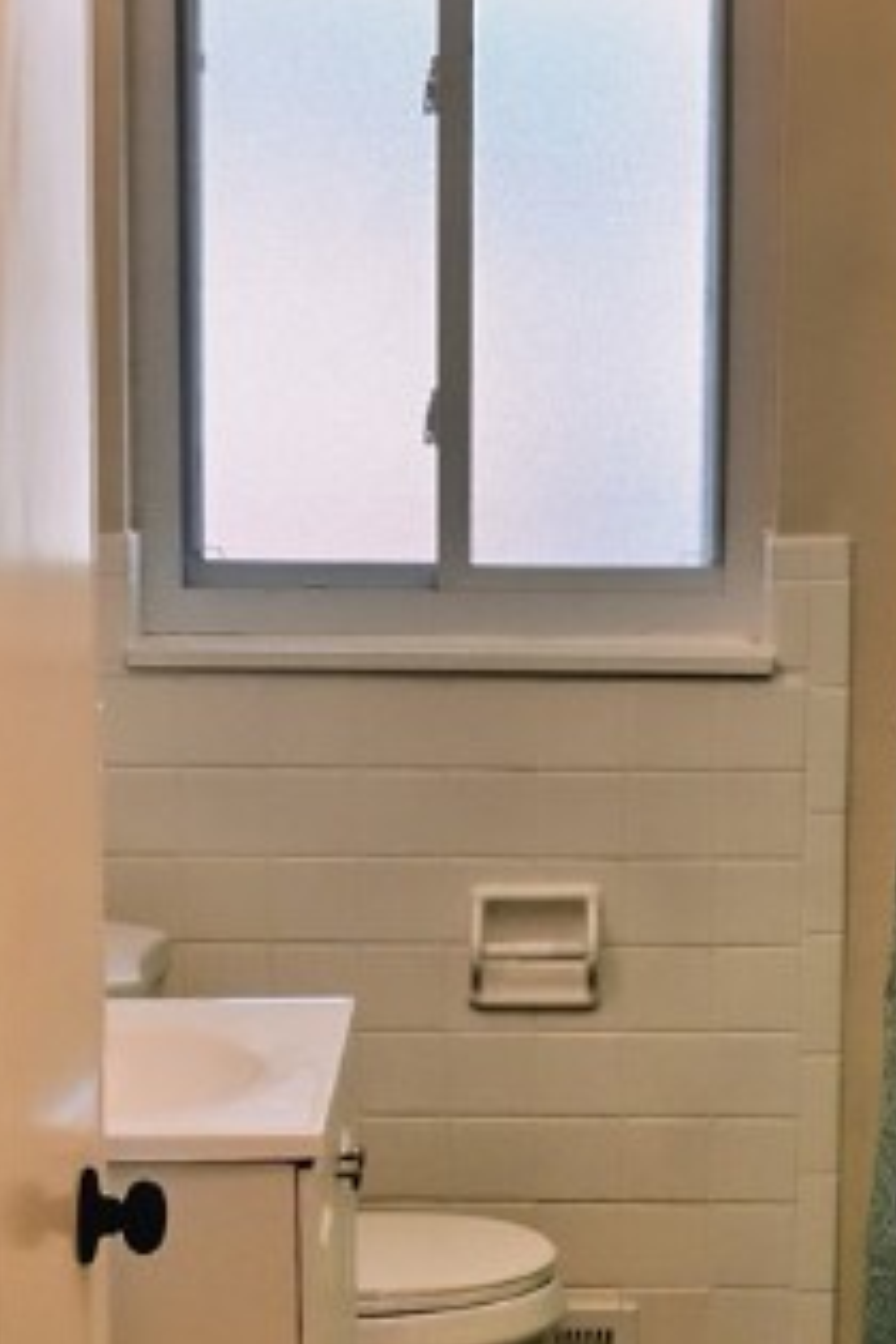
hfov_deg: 13.6
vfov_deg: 20.2
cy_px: 943
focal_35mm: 101
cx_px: 538
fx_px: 3756
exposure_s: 1/125
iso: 400
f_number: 8
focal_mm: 27.5
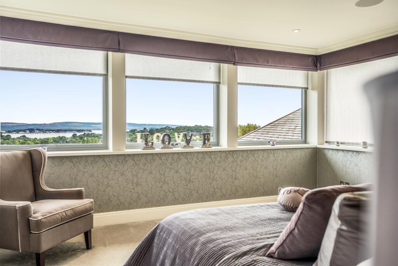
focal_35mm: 30
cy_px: 133
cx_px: 199
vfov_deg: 43.6
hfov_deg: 61.9
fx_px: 332
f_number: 3.5
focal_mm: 30
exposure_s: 1/125
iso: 200
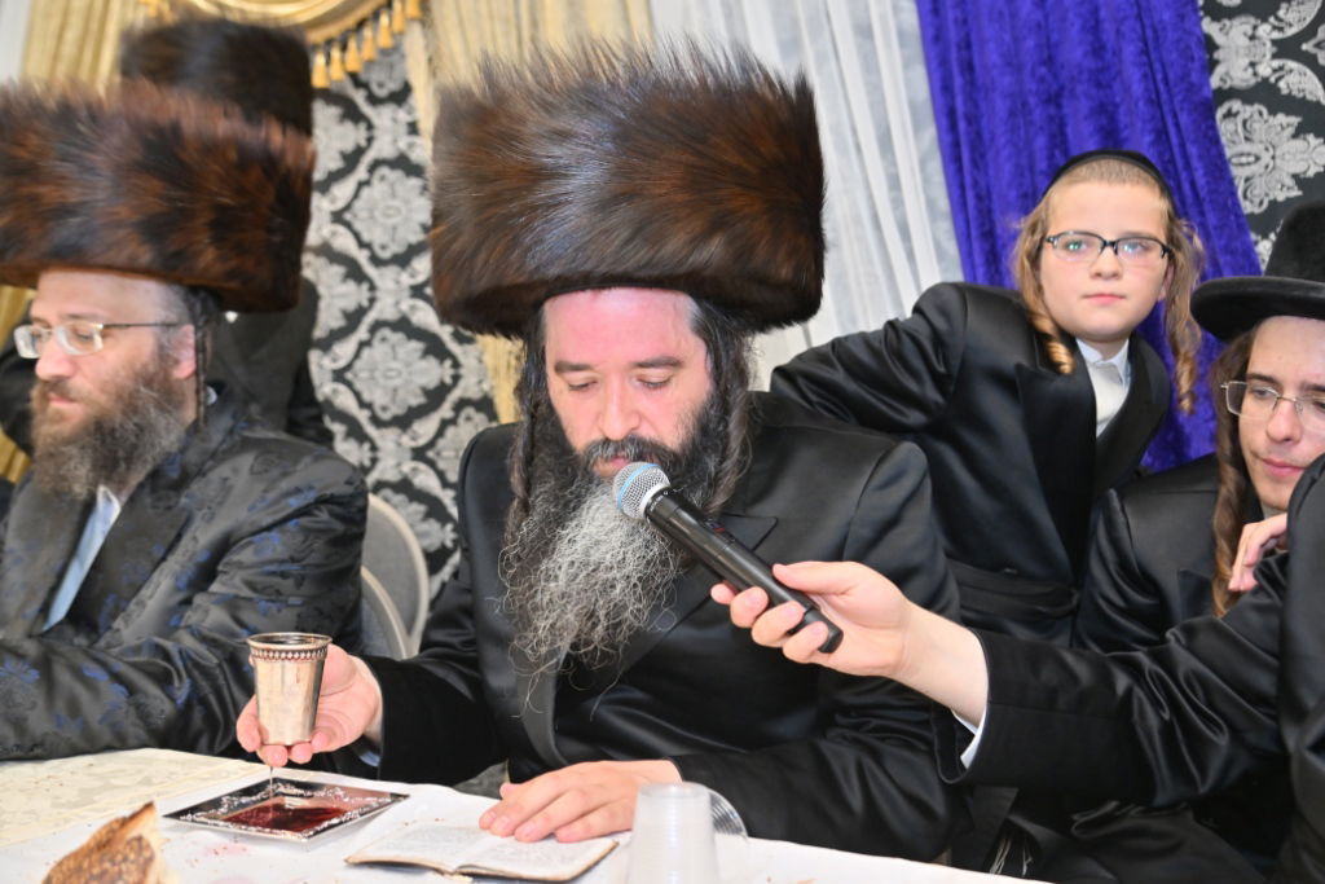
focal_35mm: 38
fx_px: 1399
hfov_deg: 50.7
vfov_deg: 35.1
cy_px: 442
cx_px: 662
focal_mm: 38
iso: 800
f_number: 4.5
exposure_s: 1/200
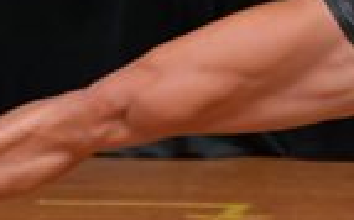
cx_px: 365
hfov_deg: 1.2
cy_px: -148
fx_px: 16767
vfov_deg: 0.8
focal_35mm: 1740
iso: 4000
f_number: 5.6
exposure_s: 1/400
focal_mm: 210
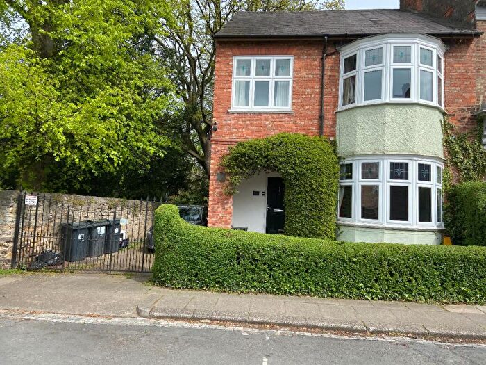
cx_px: 243
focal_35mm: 26
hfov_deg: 67.3
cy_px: 182
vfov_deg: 53.1
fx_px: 365
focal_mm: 4.25
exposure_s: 1/1429
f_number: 1.8
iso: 32
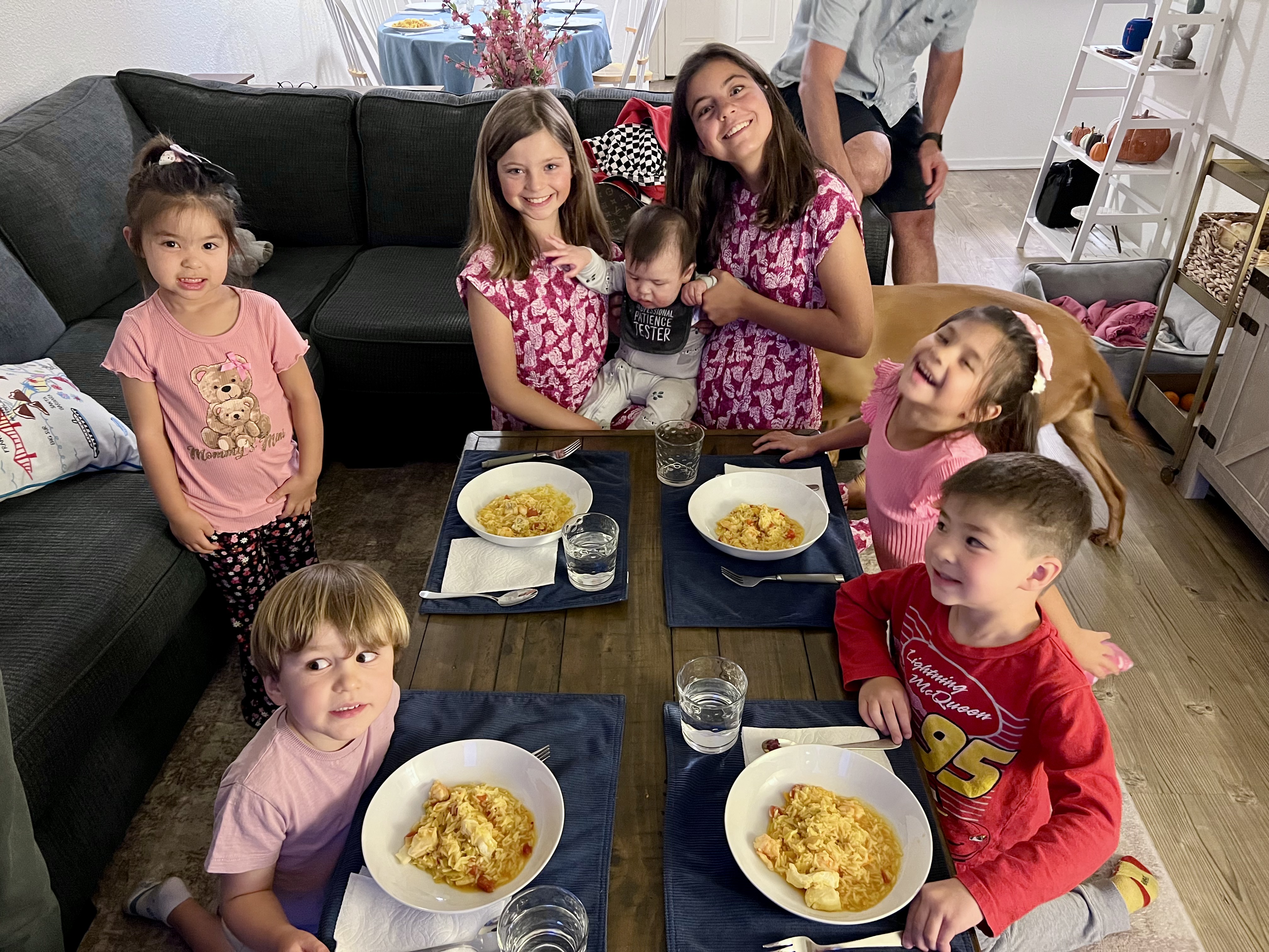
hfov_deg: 67.3
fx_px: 953
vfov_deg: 53.1
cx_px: 634
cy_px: 476
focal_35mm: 26
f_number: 1.5
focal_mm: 5.7
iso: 640
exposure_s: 1/30
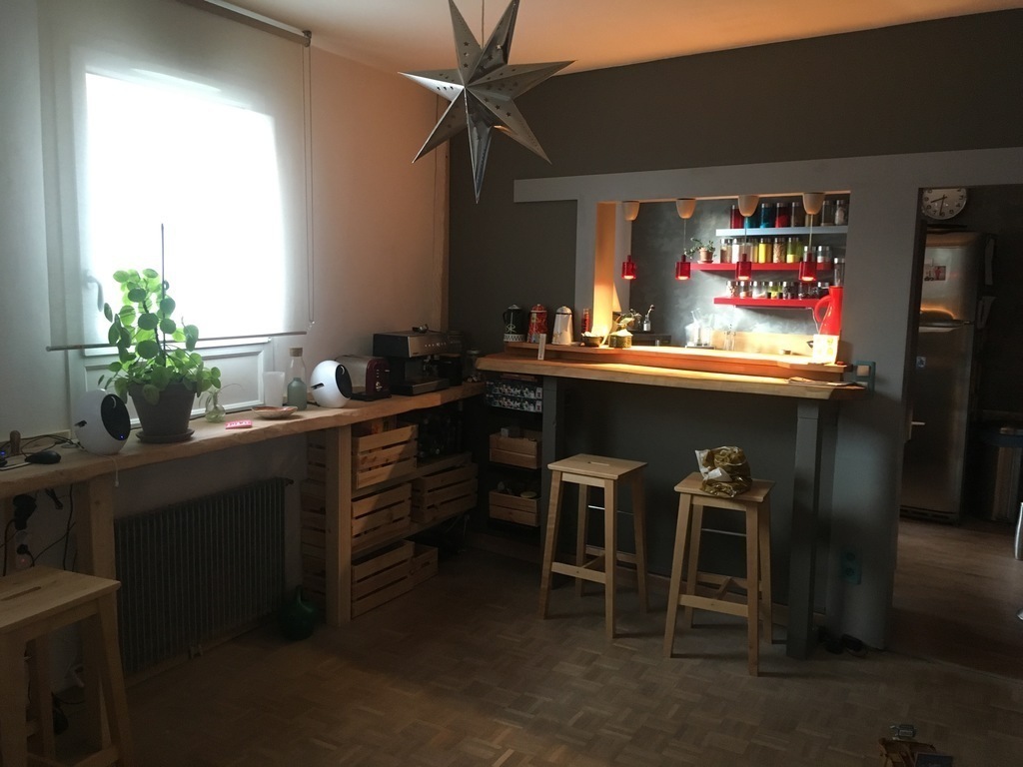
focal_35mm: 29
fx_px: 857
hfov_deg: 61.7
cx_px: 512
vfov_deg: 48.2
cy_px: 384
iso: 200
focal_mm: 4.15
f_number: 2.2
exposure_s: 1/20
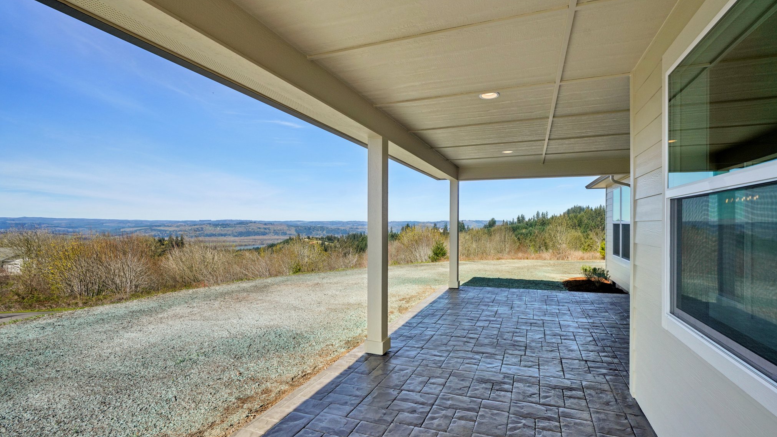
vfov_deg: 63.9
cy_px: 221
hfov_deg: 95.9
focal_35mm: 17
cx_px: 394
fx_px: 350
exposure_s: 1/800
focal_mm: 16
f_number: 8
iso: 400
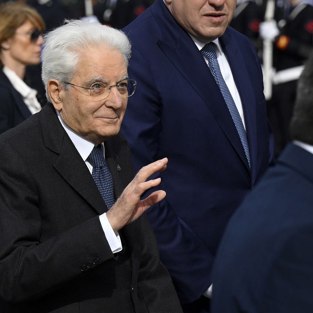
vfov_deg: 10.5
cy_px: 157
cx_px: 89
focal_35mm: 167
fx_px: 1708
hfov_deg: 10.5
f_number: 5.6
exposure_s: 1/1600
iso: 250
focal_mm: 130
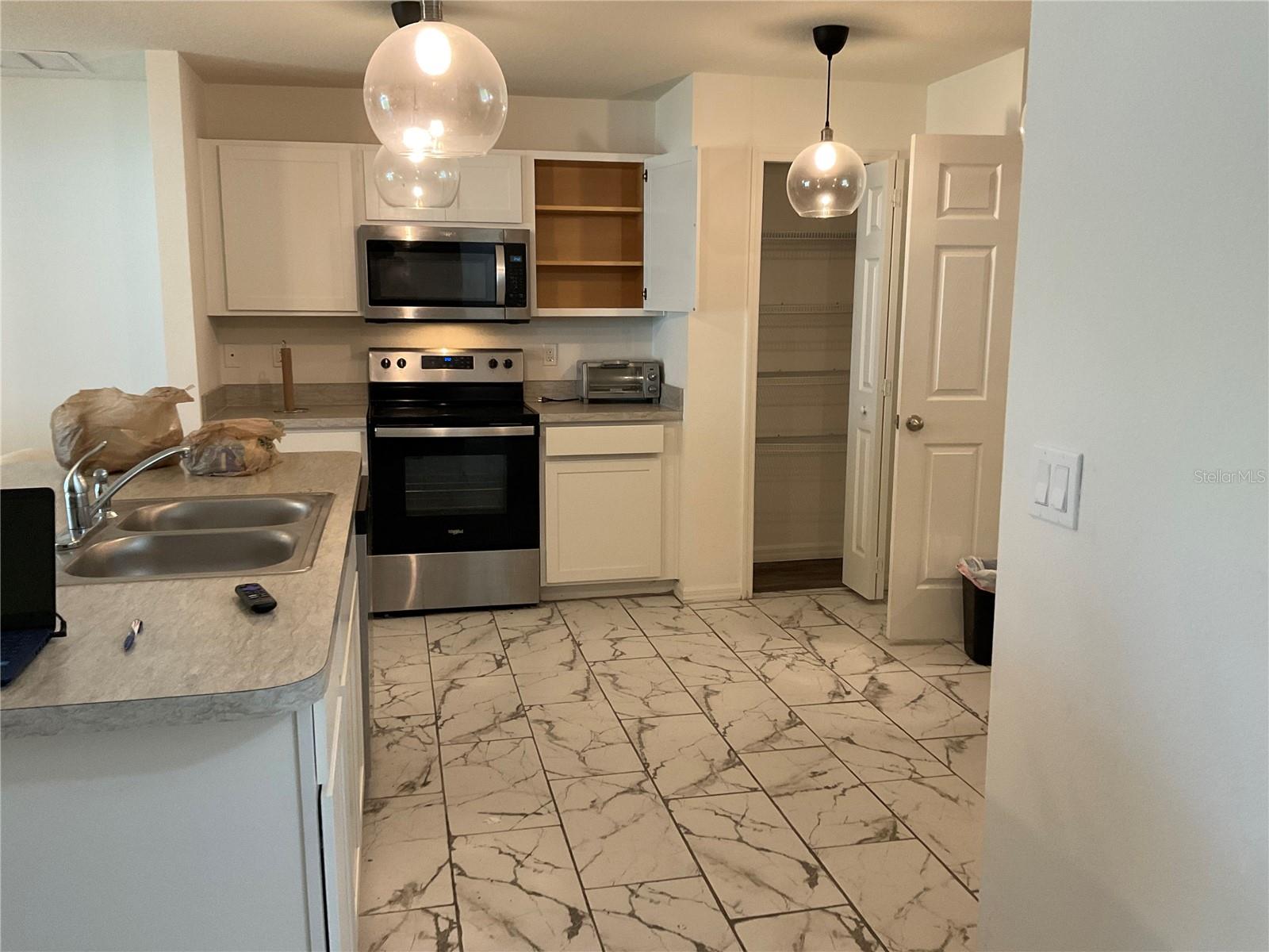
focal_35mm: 29
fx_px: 1063
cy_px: 476
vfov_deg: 48.2
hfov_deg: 61.7
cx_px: 634
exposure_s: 1/60
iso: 125
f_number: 1.8
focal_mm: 3
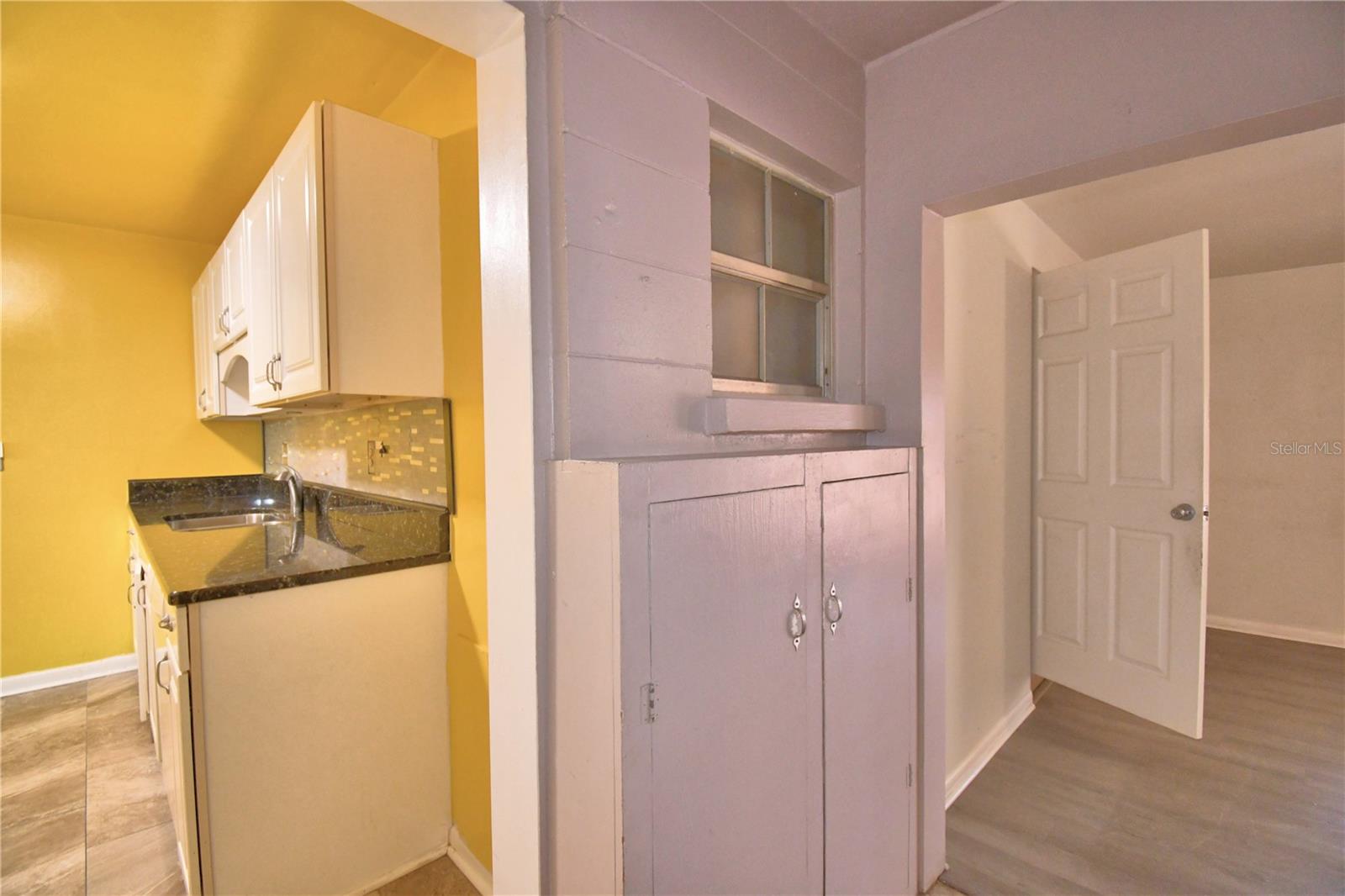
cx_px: 672
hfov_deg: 100.4
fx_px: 560
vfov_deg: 77.3
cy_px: 448
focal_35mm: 15
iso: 1250
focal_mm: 10
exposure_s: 1/30
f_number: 4.5
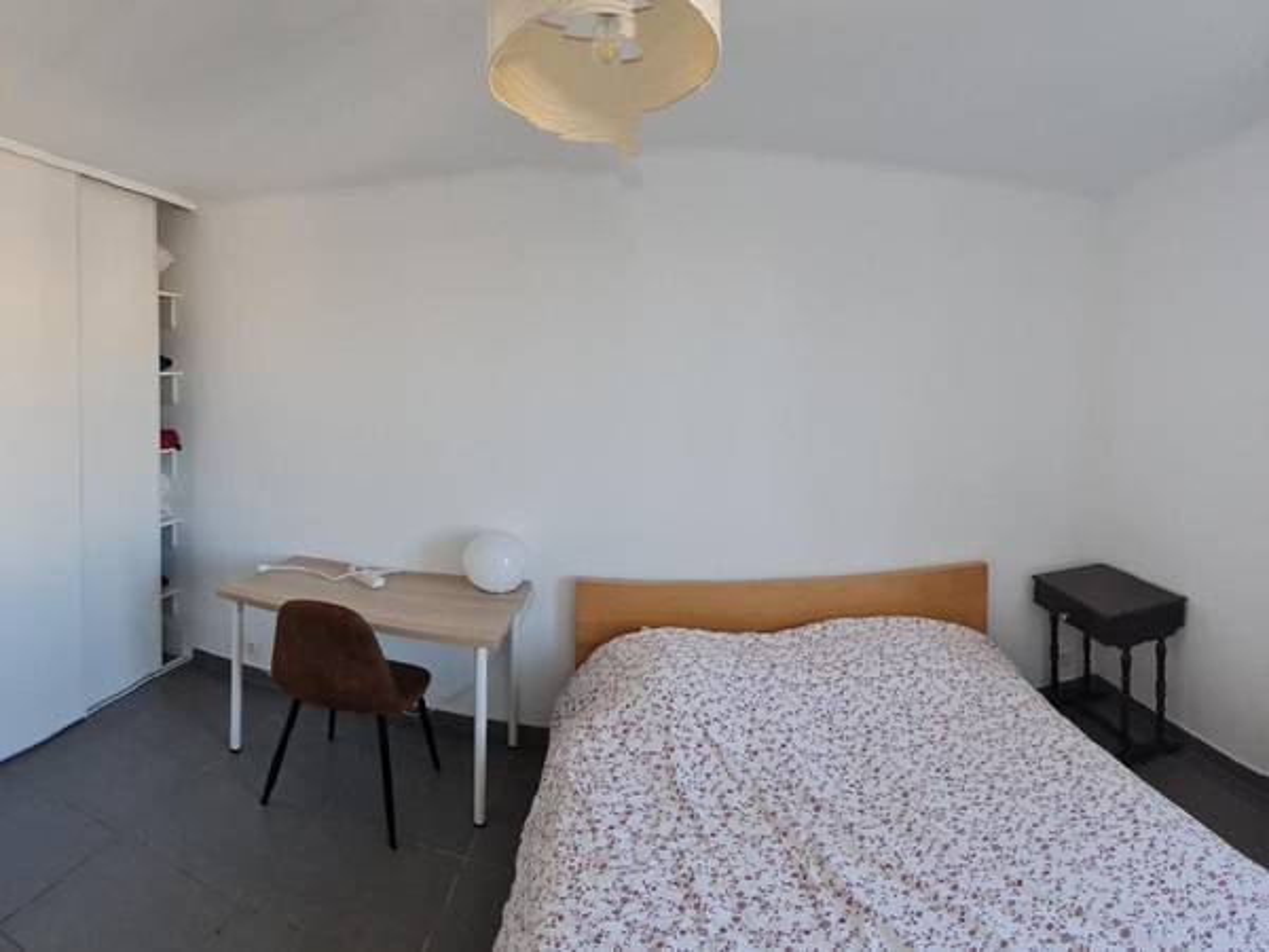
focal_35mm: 13
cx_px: 634
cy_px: 476
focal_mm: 2.2
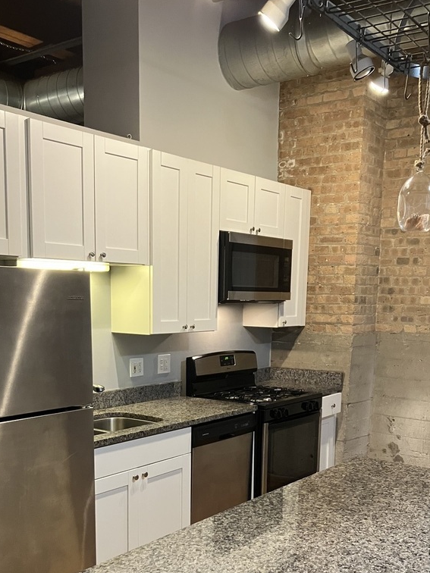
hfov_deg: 35.9
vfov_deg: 45.7
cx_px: 201
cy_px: 406
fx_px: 663
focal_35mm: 40
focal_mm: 3.99
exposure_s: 1/60
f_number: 1.8
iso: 250
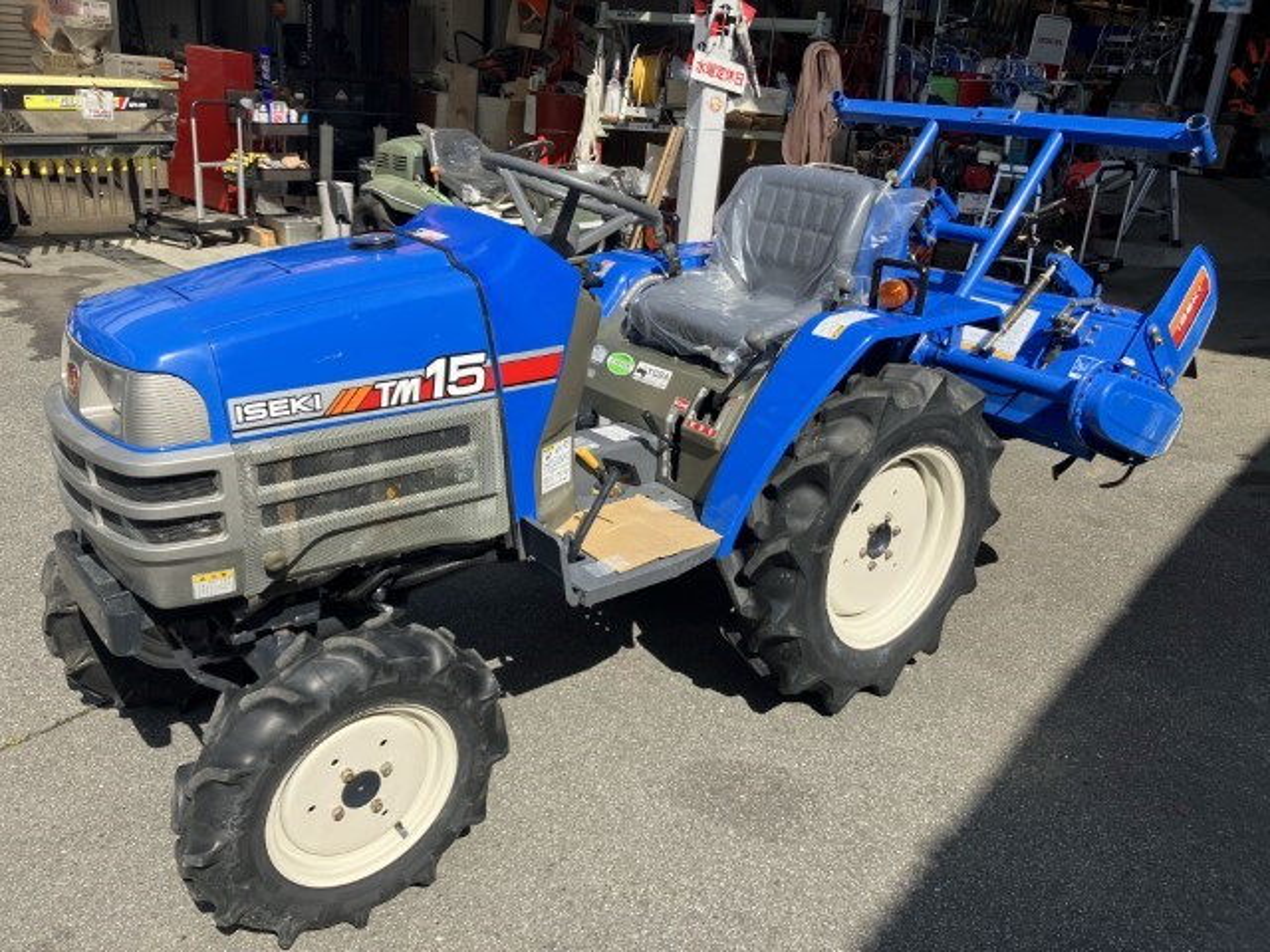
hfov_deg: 63.4
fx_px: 1027
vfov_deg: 49.7
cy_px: 476
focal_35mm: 28
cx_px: 635
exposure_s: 1/1736
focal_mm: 3.99
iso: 32
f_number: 1.8
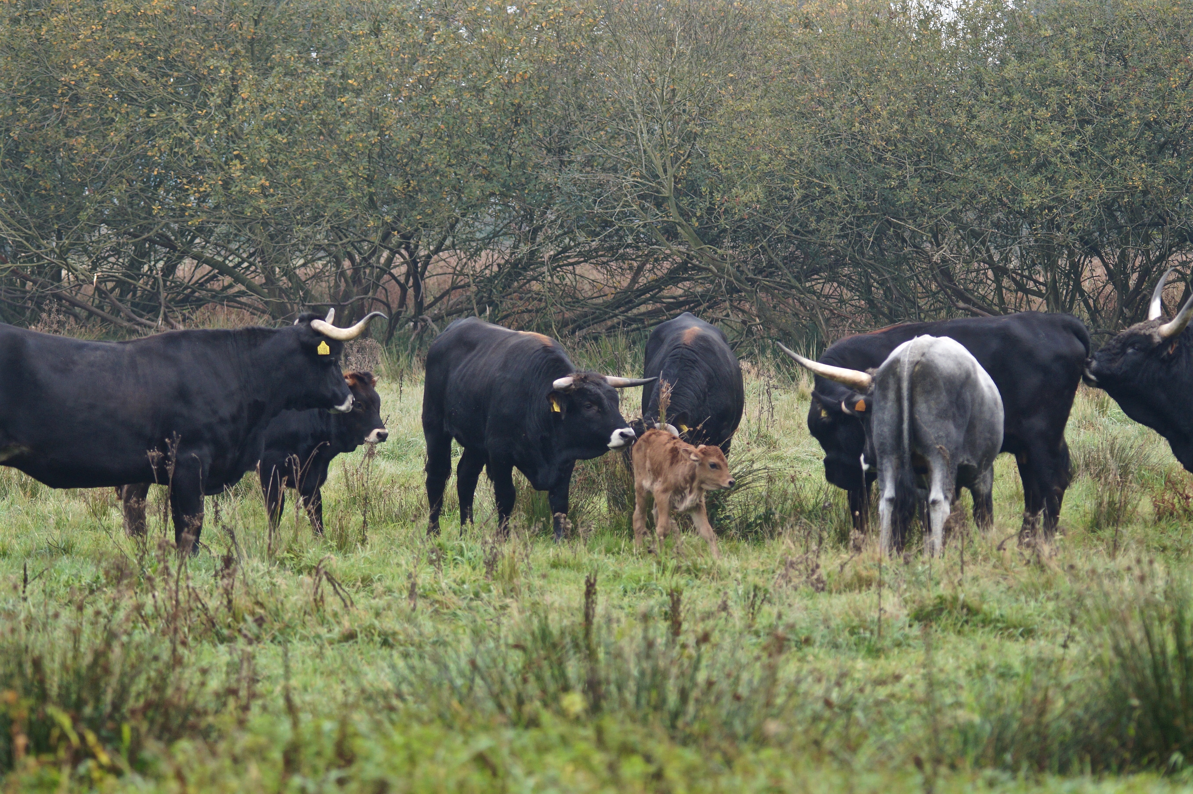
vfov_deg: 5.7
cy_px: 397
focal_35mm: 240
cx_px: 596
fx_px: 7949
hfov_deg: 8.6
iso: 500
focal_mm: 160
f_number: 5
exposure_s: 1/250
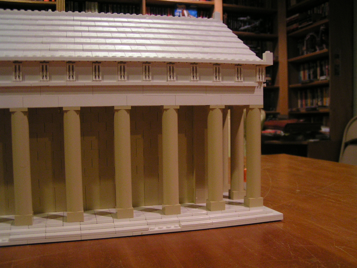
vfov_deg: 37.7
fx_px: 392
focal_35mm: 38
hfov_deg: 49.0
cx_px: 178
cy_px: 134
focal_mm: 5.8
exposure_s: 1/25
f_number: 2.8
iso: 200
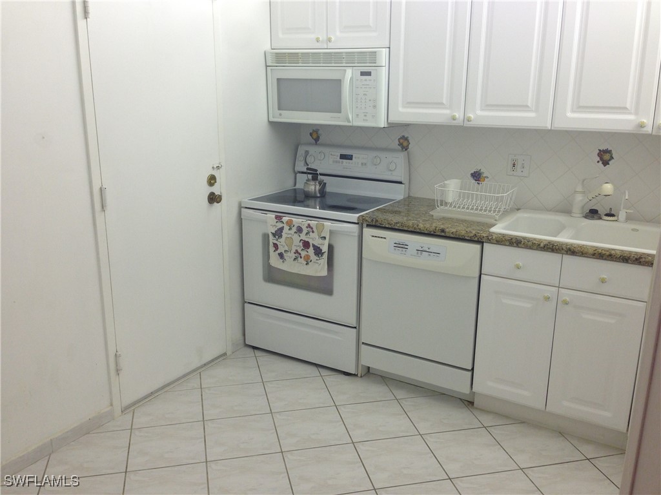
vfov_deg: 42.9
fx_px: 630
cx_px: 330
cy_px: 248
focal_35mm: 33
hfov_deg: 55.4
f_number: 2.4
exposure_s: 1/60
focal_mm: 4.12
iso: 64
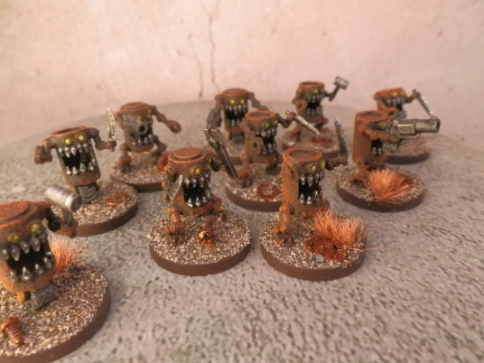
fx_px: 391
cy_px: 182
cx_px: 242
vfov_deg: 49.7
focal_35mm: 28
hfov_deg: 63.4
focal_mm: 5
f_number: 3.1
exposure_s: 1/100
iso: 400
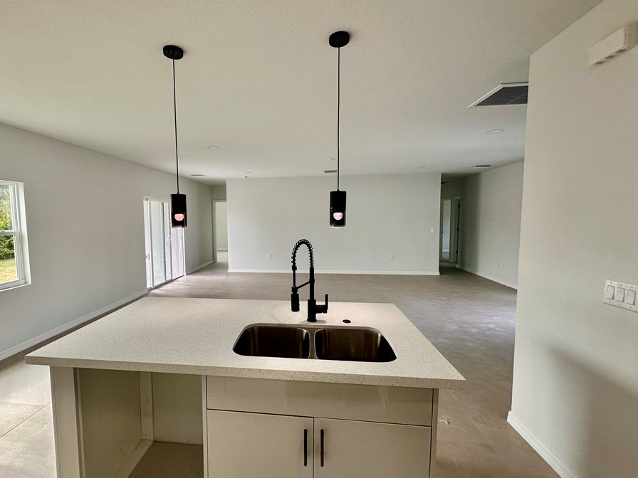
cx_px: 276
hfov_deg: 93.9
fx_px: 295
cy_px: 239
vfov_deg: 78.1
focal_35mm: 16
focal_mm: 2.22
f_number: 2.2
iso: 80
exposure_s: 1/120
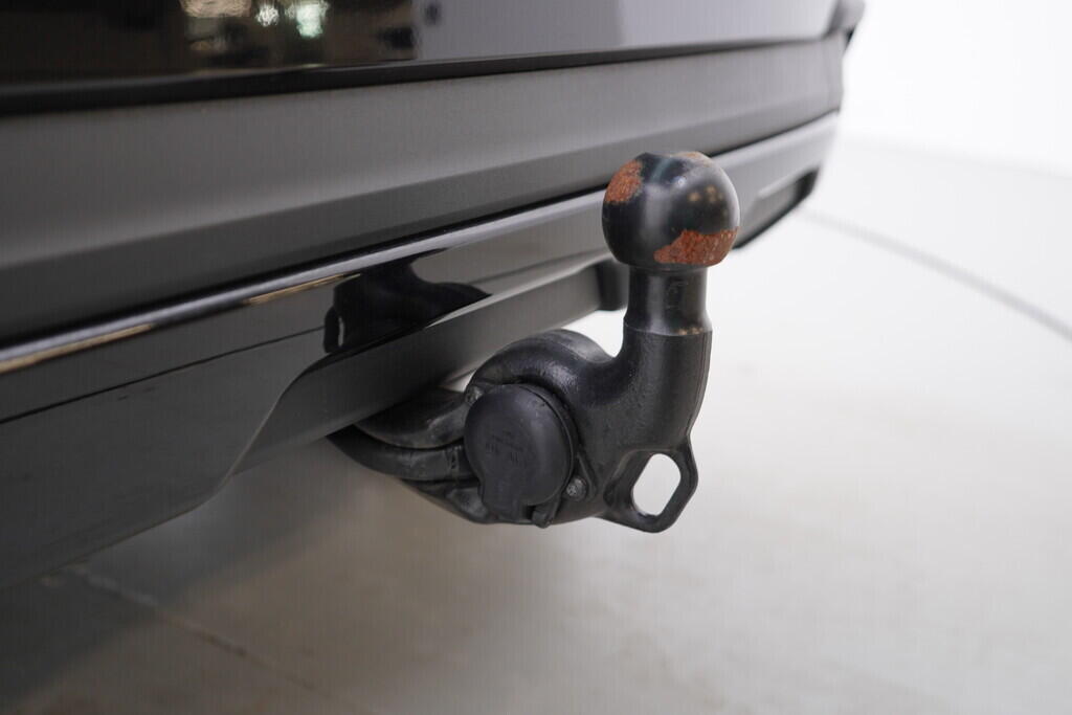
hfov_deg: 53.1
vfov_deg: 36.9
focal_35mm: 36
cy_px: 358
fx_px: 1072
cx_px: 536
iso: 125
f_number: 3.2
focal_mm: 24
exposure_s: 1/50
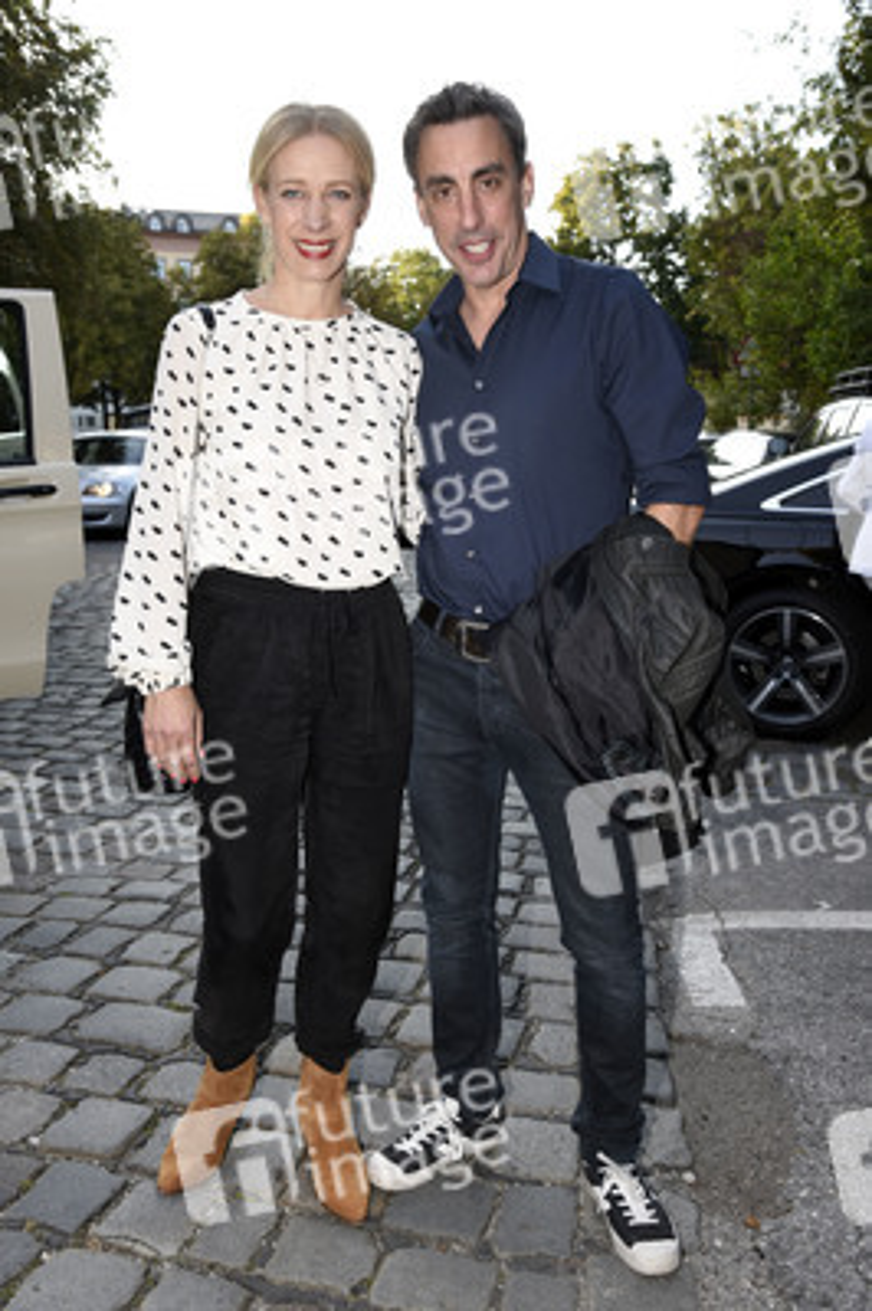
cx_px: 436
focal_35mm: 34
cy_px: 656
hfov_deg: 38.8
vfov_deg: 55.8
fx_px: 1237
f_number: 6.3
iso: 500
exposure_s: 1/160
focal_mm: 34
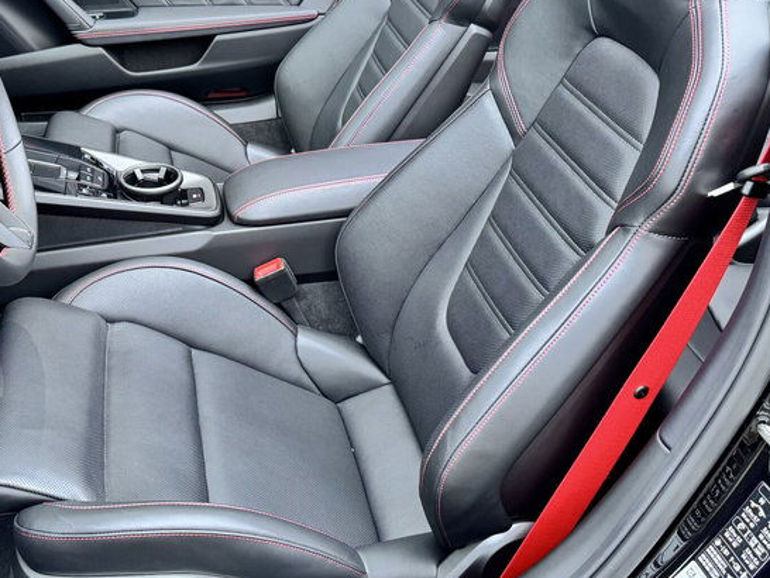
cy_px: 162
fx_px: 1001
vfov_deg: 31.8
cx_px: 312
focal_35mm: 45
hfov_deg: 41.9
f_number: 1.78
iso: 320
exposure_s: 1/60
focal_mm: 6.76
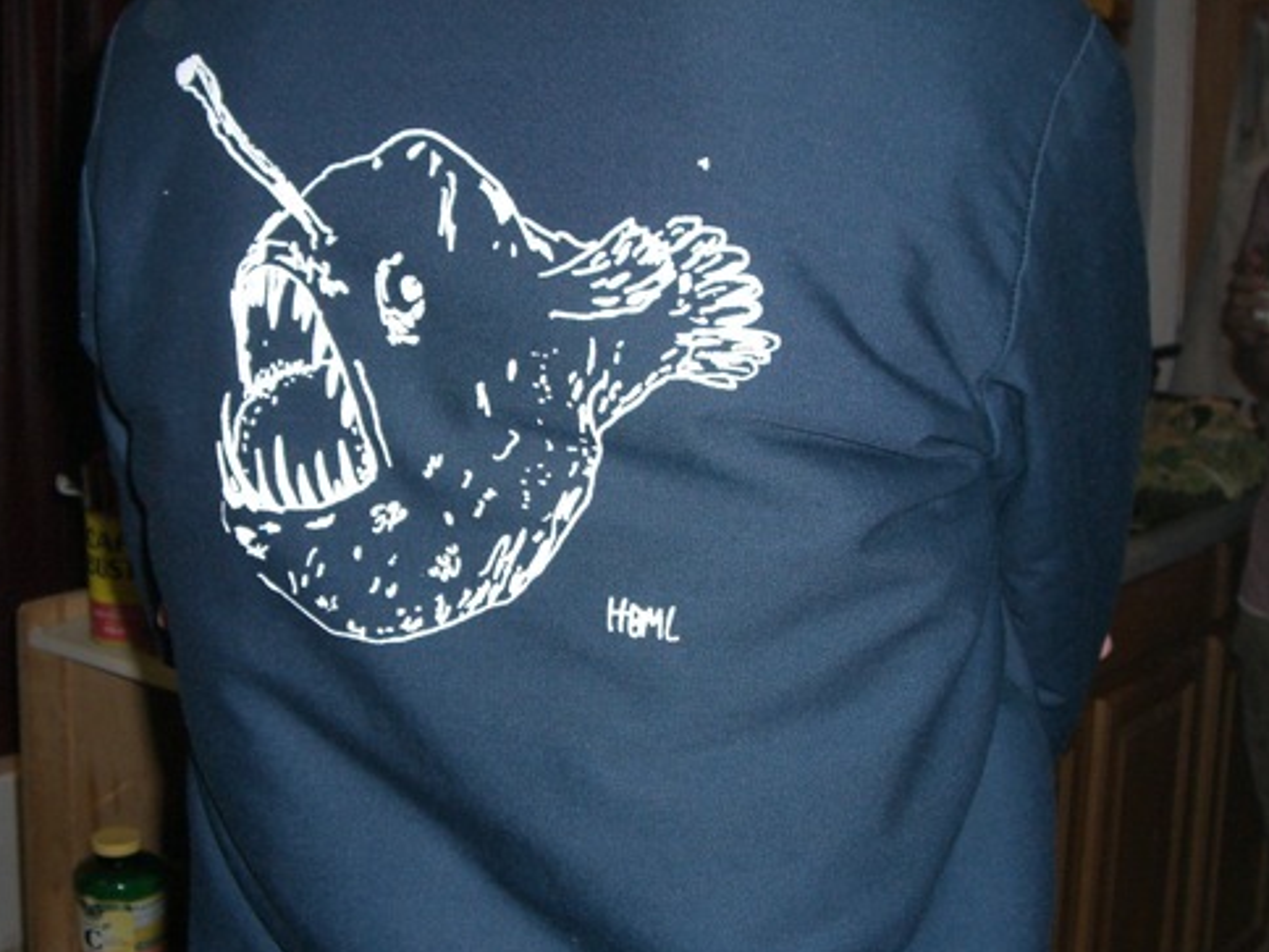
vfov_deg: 26.5
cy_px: 392
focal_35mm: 55
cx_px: 540
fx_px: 2016
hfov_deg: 34.9
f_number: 2.7
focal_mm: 6.2
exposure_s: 1/60
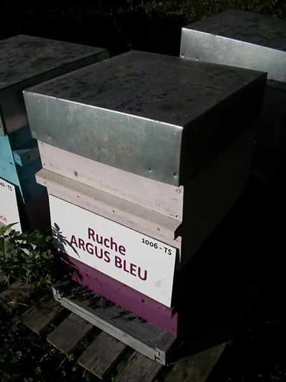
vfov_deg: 56.8
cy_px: 191
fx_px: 353
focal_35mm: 32
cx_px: 143
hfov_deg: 44.2
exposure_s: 1/1000
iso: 80
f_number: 5.5
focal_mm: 5.7
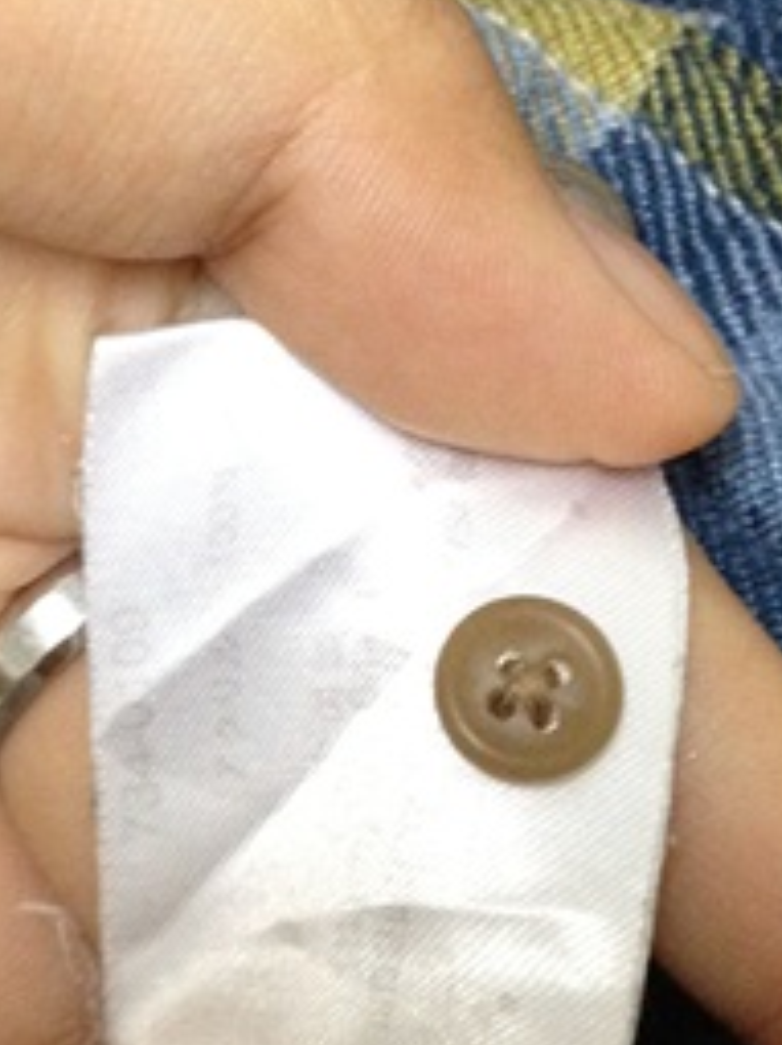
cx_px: 229
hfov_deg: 16.7
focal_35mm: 88
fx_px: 2653
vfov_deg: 22.3
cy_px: 561
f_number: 2.4
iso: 320
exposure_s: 1/20
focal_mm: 4.28
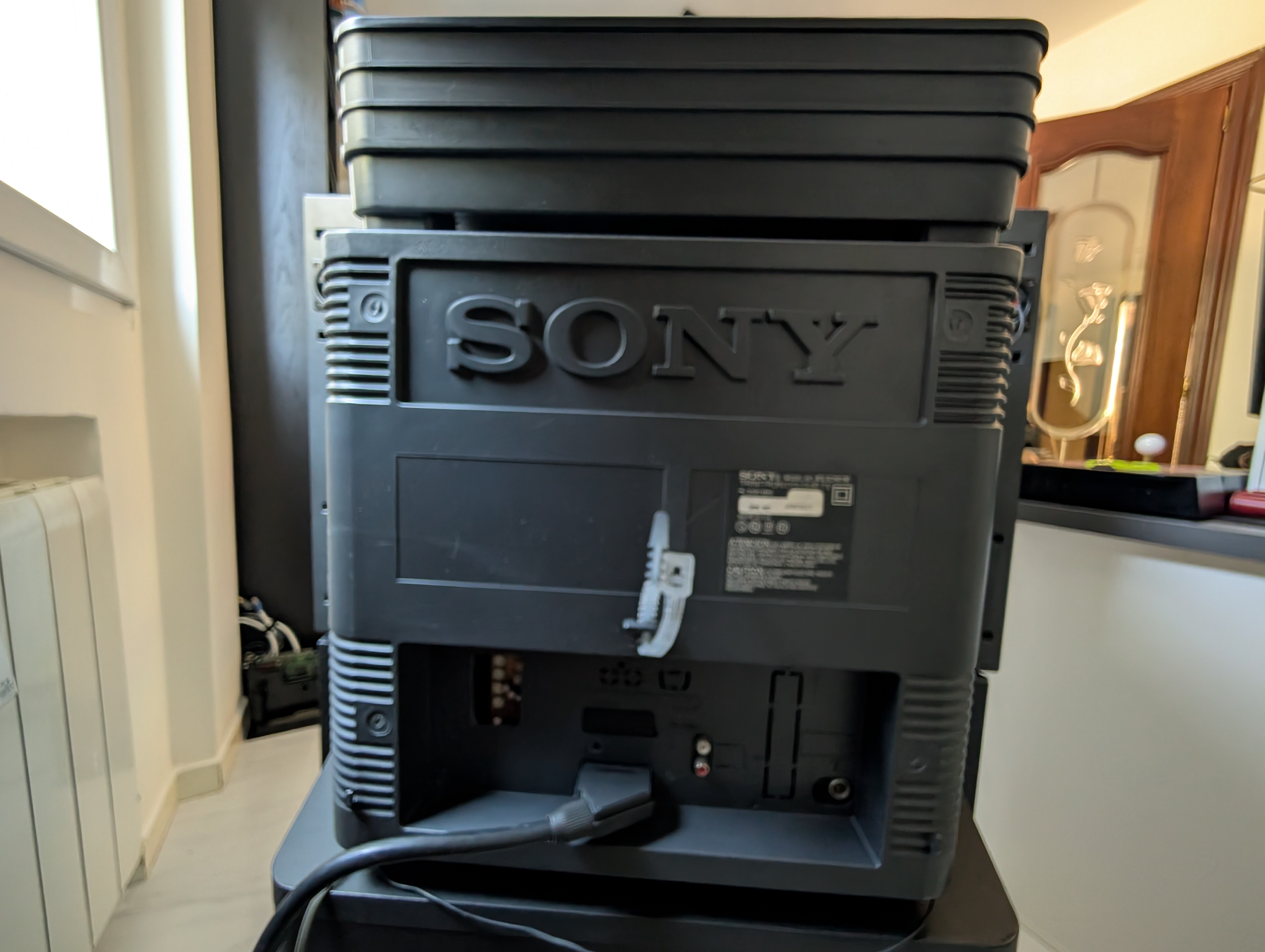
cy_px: 476
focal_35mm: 12
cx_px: 632
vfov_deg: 94.6
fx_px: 439
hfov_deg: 110.5
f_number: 1.7
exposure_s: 1/23.8
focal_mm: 2.02
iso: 556
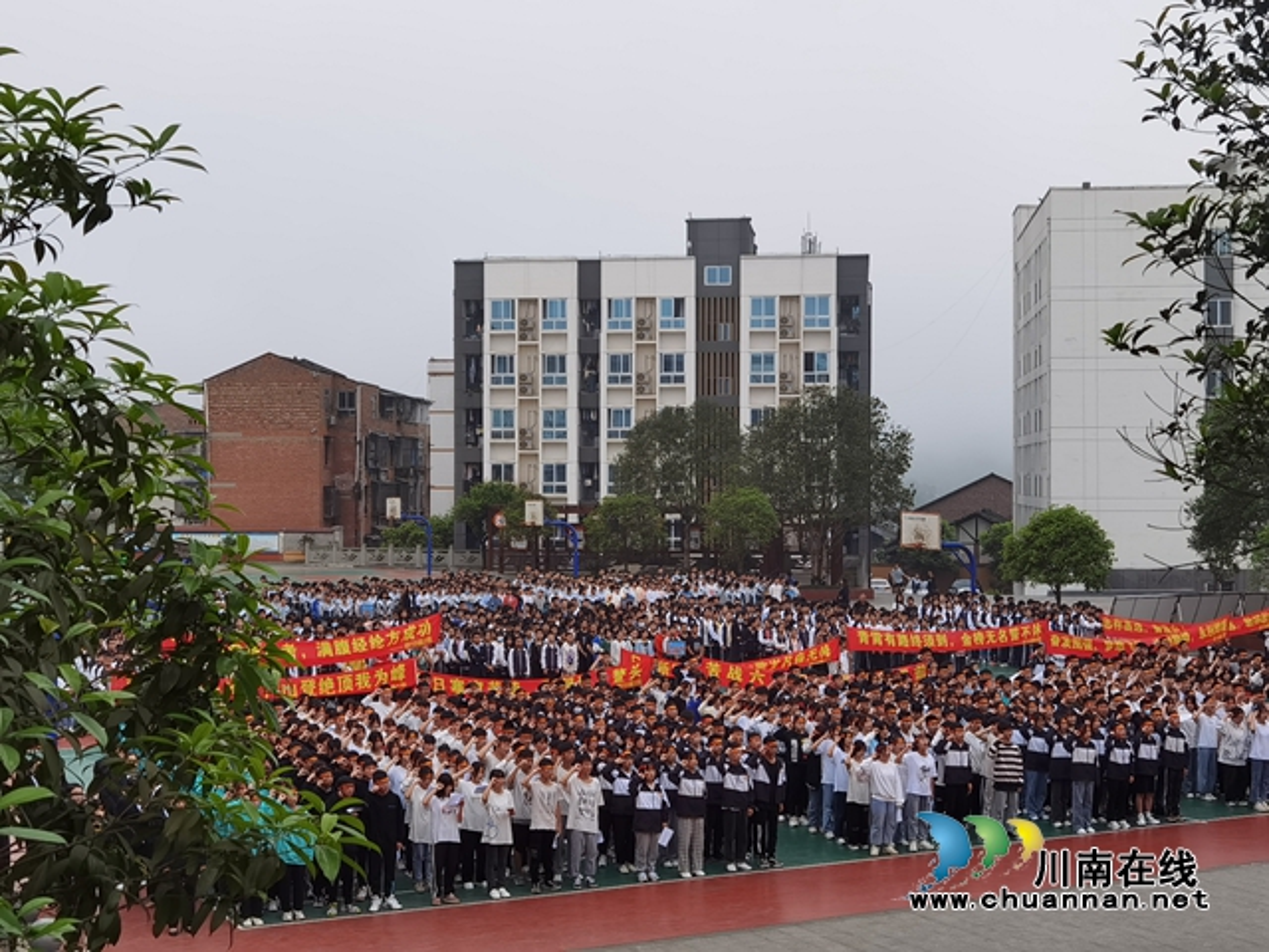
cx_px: 634
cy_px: 476
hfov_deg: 36.8
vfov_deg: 28.0
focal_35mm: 52
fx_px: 1906
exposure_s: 1/1370
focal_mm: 6.71
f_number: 1.9
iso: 50
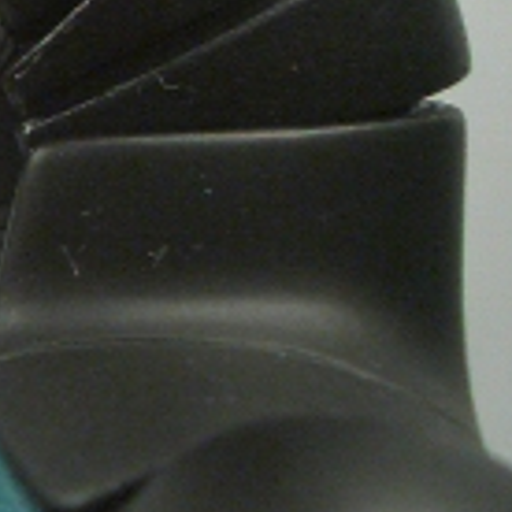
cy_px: -11
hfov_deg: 11.3
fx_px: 2393
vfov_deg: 12.1
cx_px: -445
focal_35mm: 143
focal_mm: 5.8
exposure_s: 1/125
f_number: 2.6
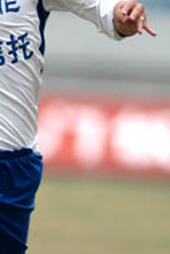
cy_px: 172
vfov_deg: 1.5
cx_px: -4
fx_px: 10046
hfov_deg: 1.0
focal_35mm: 1421
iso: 400
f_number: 2.8
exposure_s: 1/800
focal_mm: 300
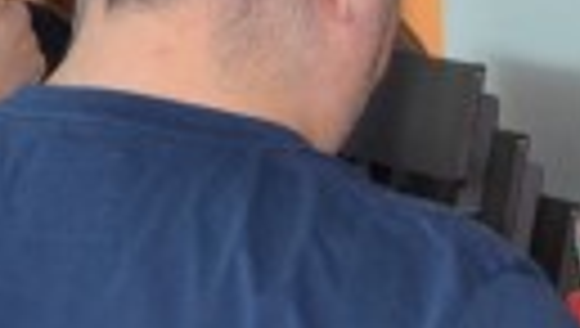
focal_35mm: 235
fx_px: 3619
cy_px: 177
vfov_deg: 5.2
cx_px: 935
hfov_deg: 8.9
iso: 800
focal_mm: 28
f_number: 4
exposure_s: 1/60
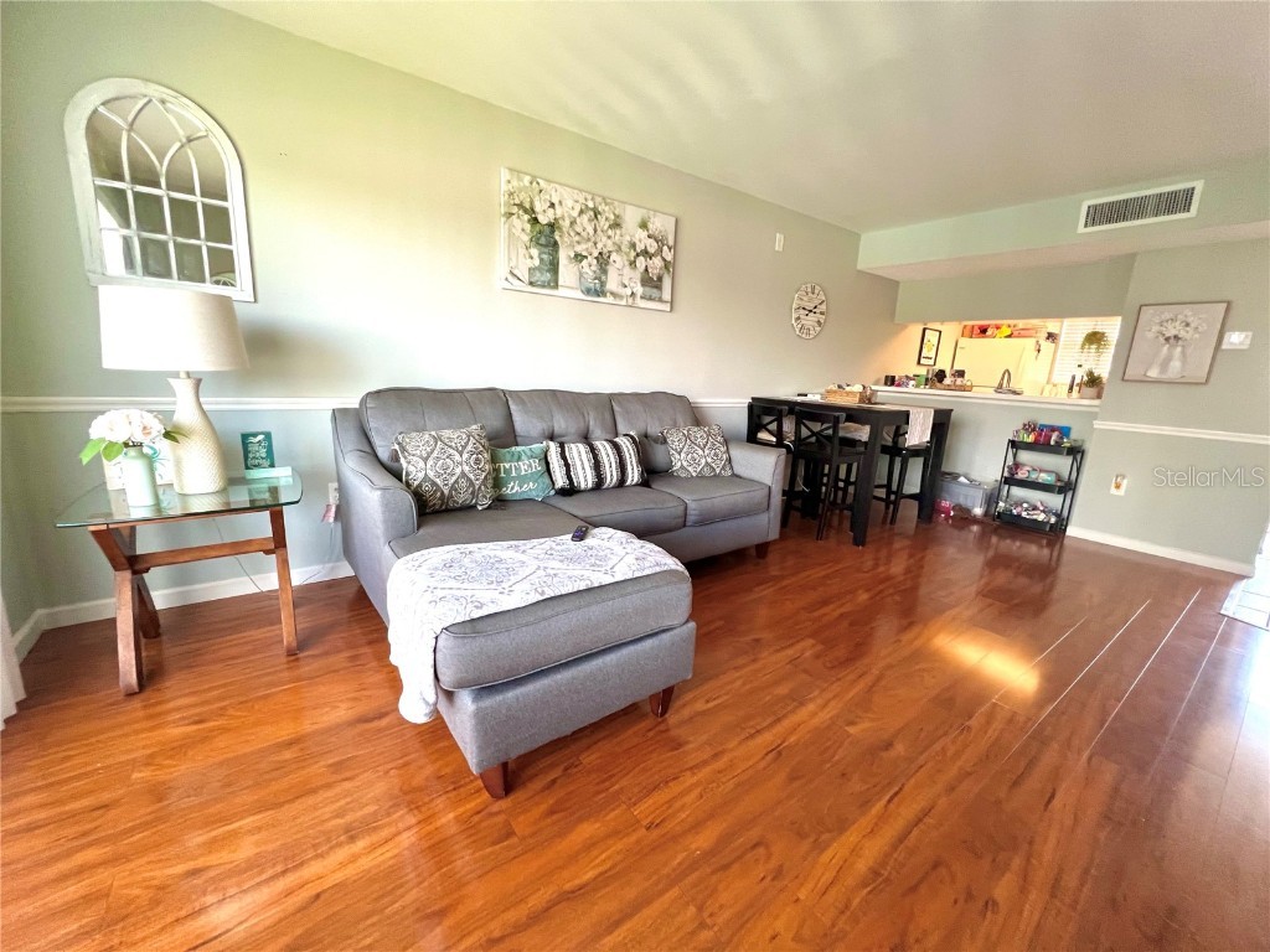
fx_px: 477
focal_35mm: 13
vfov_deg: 89.9
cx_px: 635
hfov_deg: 106.2
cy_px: 476
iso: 250
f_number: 1.8
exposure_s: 1/60
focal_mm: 1.57
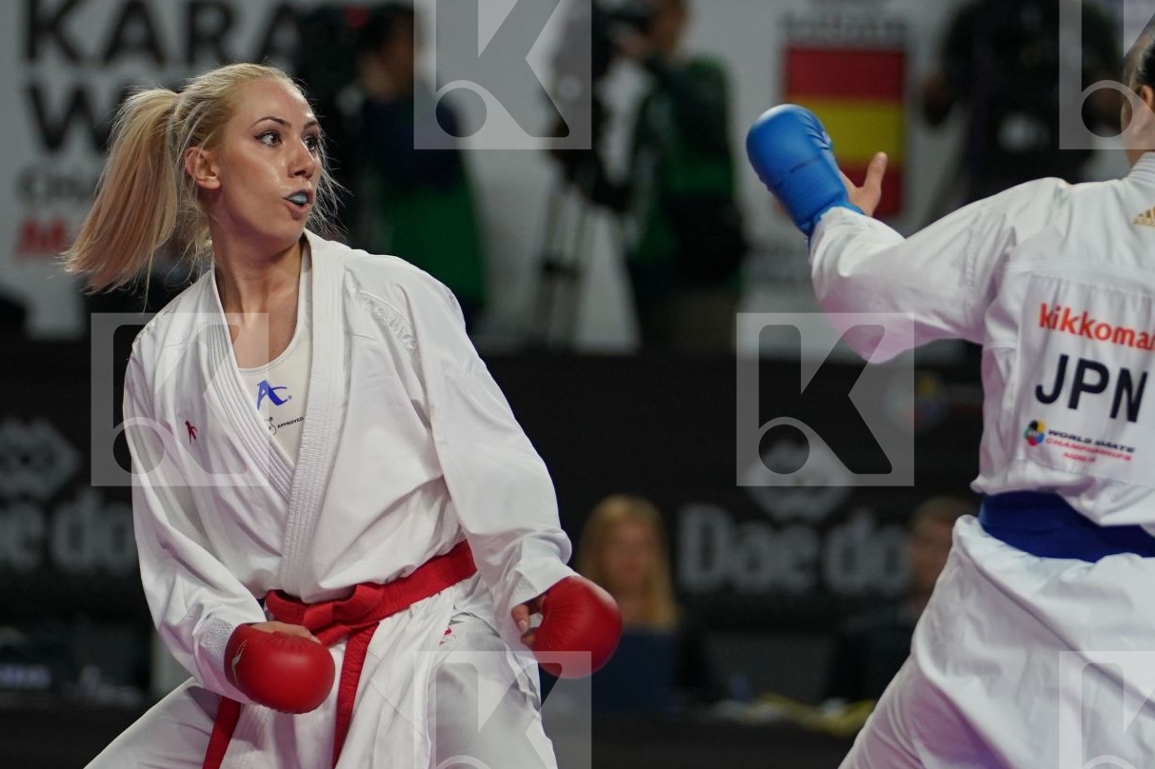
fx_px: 12188
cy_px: 400
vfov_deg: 3.6
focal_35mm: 380
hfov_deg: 5.4
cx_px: 503
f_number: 2.8
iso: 1000
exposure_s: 1/1000
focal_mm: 171
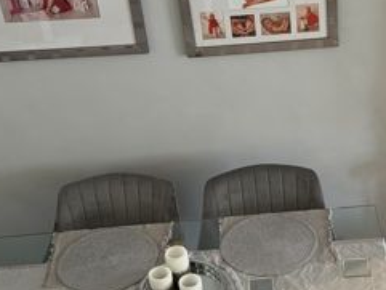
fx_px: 848
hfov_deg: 25.2
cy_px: 232
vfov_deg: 19.2
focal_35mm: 76
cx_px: 312
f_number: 1.6
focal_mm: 5.96
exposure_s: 1/50
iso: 100
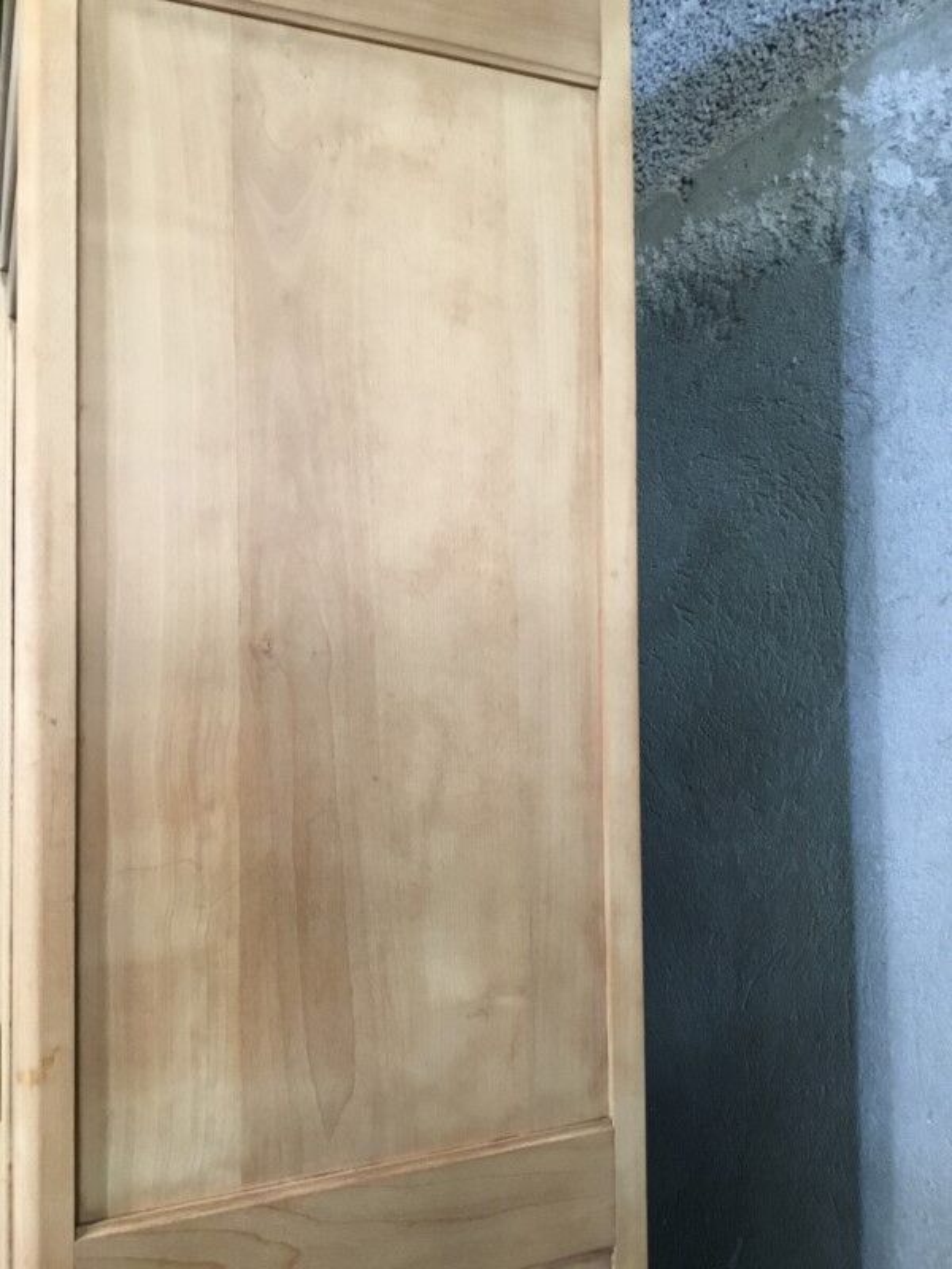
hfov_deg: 45.4
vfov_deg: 58.4
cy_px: 634
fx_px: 1137
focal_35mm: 31
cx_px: 476
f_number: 2.4
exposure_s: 1/20
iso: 200
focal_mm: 3.3
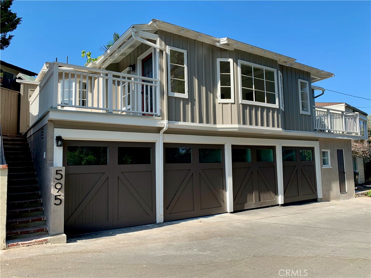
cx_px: 186
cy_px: 139
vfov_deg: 53.1
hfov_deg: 67.3
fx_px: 279
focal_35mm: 26
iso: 25
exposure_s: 1/1011
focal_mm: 4.25
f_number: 1.8
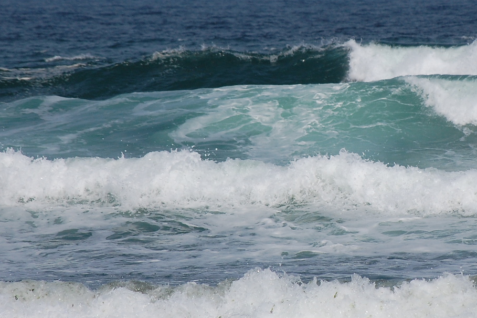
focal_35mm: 528
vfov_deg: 2.6
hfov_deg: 3.9
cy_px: 139
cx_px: 346
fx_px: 6992
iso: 400
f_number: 9
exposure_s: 1/2000
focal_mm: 200
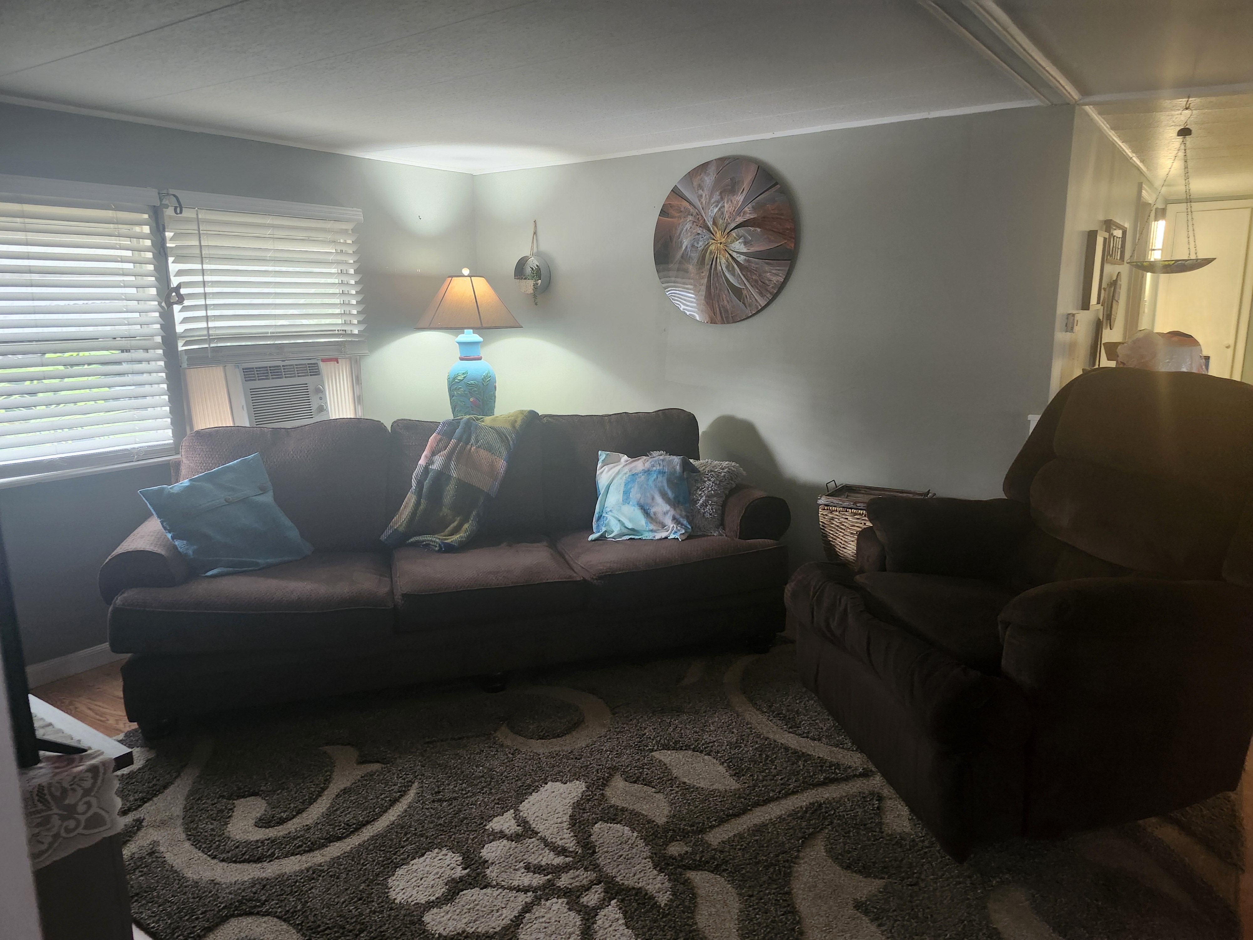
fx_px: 833
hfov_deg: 73.9
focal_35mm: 23
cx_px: 626
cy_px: 470
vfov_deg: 58.9
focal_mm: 5.54
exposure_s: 1/40
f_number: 1.8
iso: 640
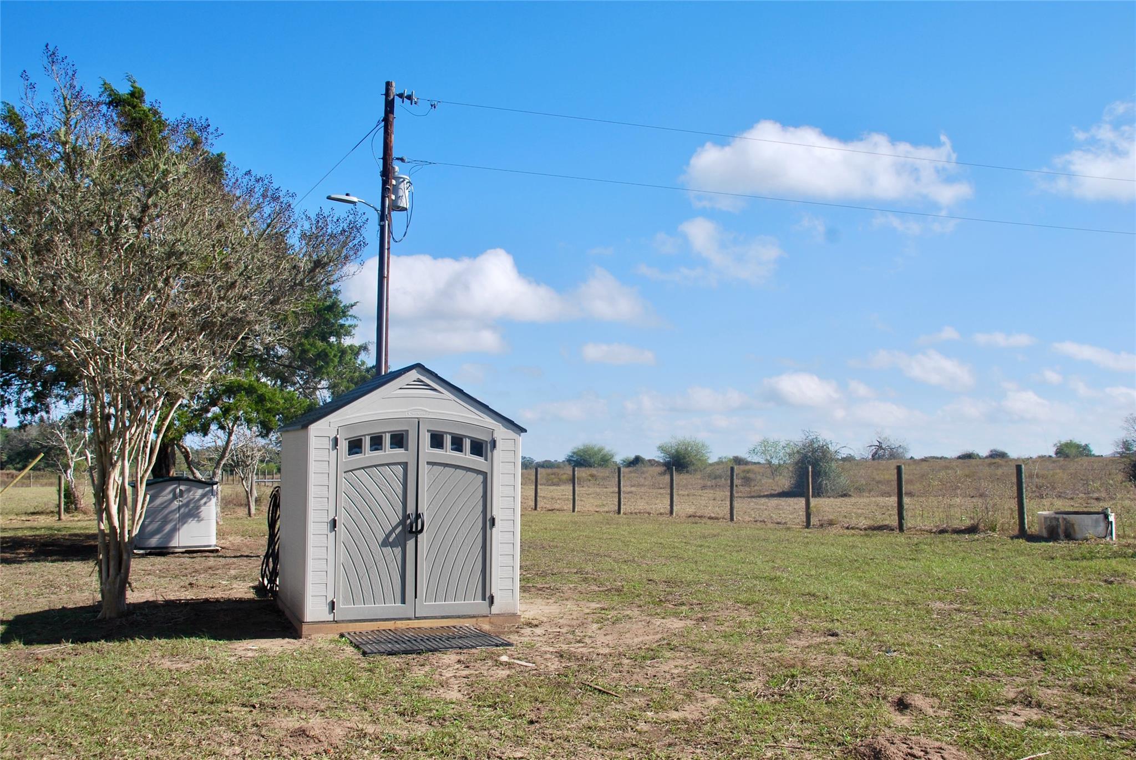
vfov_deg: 40.1
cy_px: 380
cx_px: 568
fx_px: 1042
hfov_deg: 57.2
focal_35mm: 33
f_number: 8
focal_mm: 22
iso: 100
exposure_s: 1/250
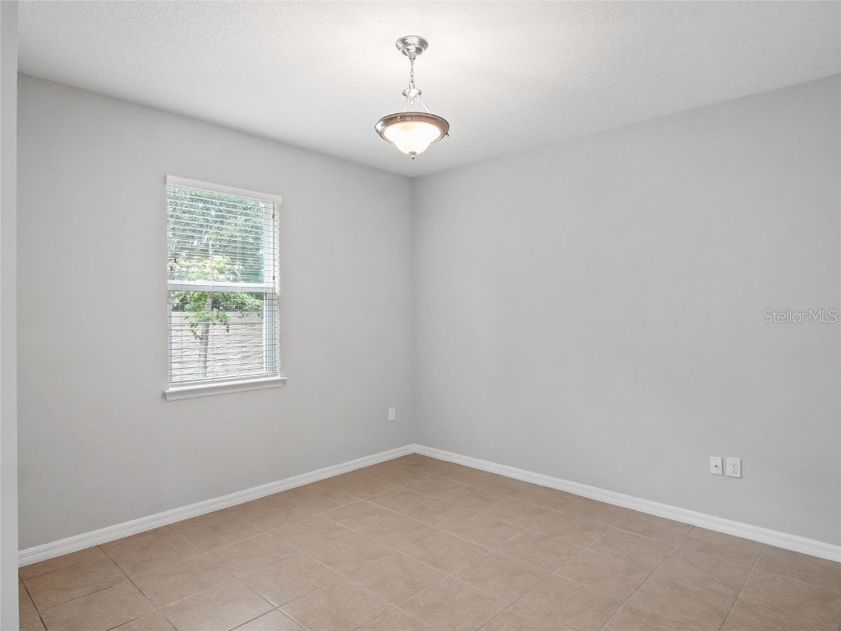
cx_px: 420
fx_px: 486
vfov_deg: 66.0
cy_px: 316
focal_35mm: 20
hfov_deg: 81.7
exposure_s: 1/25
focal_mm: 10
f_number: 8
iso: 3200
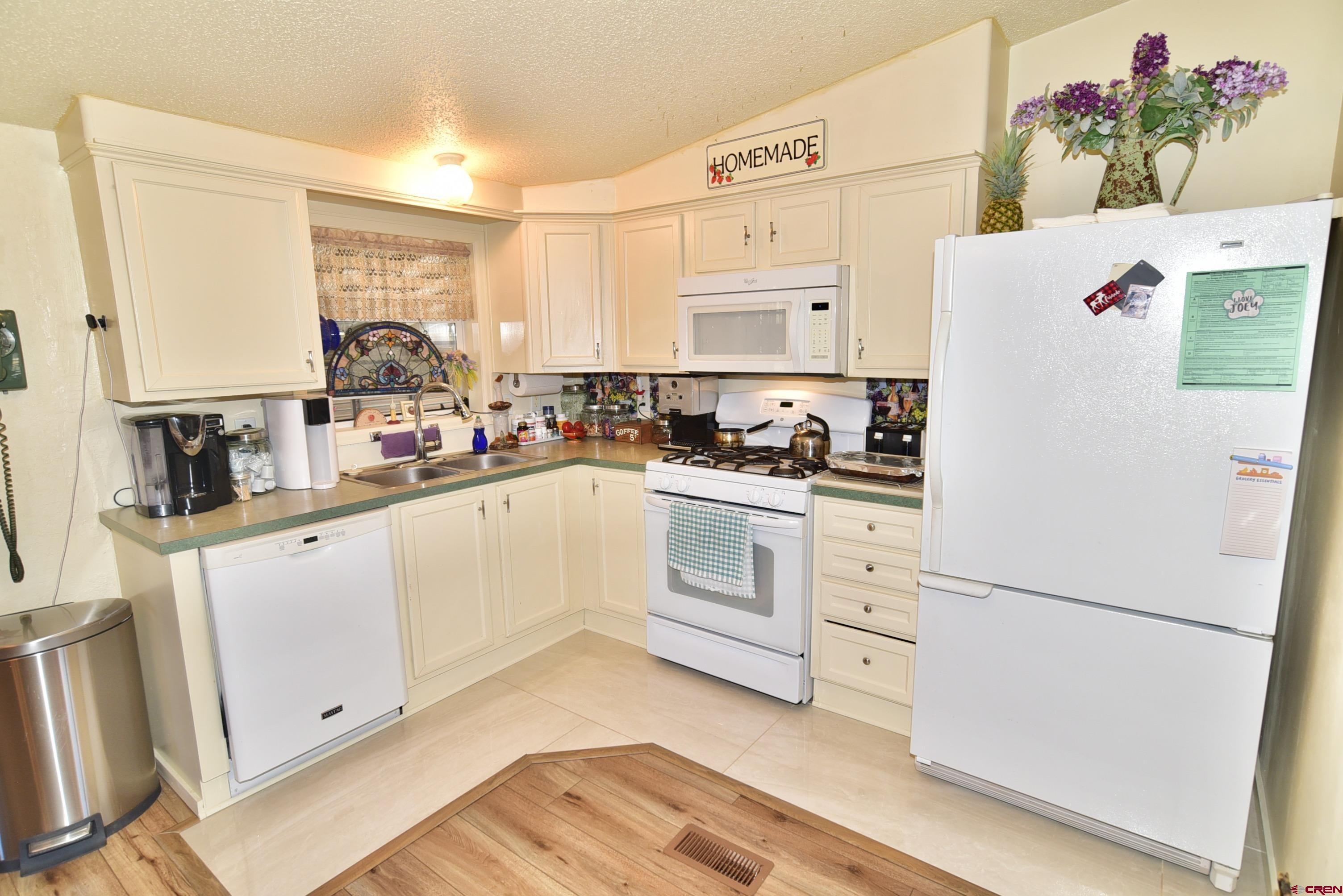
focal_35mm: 18
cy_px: 448
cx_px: 672
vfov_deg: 67.4
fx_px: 672
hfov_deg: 90.0
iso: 400
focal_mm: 18
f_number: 5.6
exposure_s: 1/60
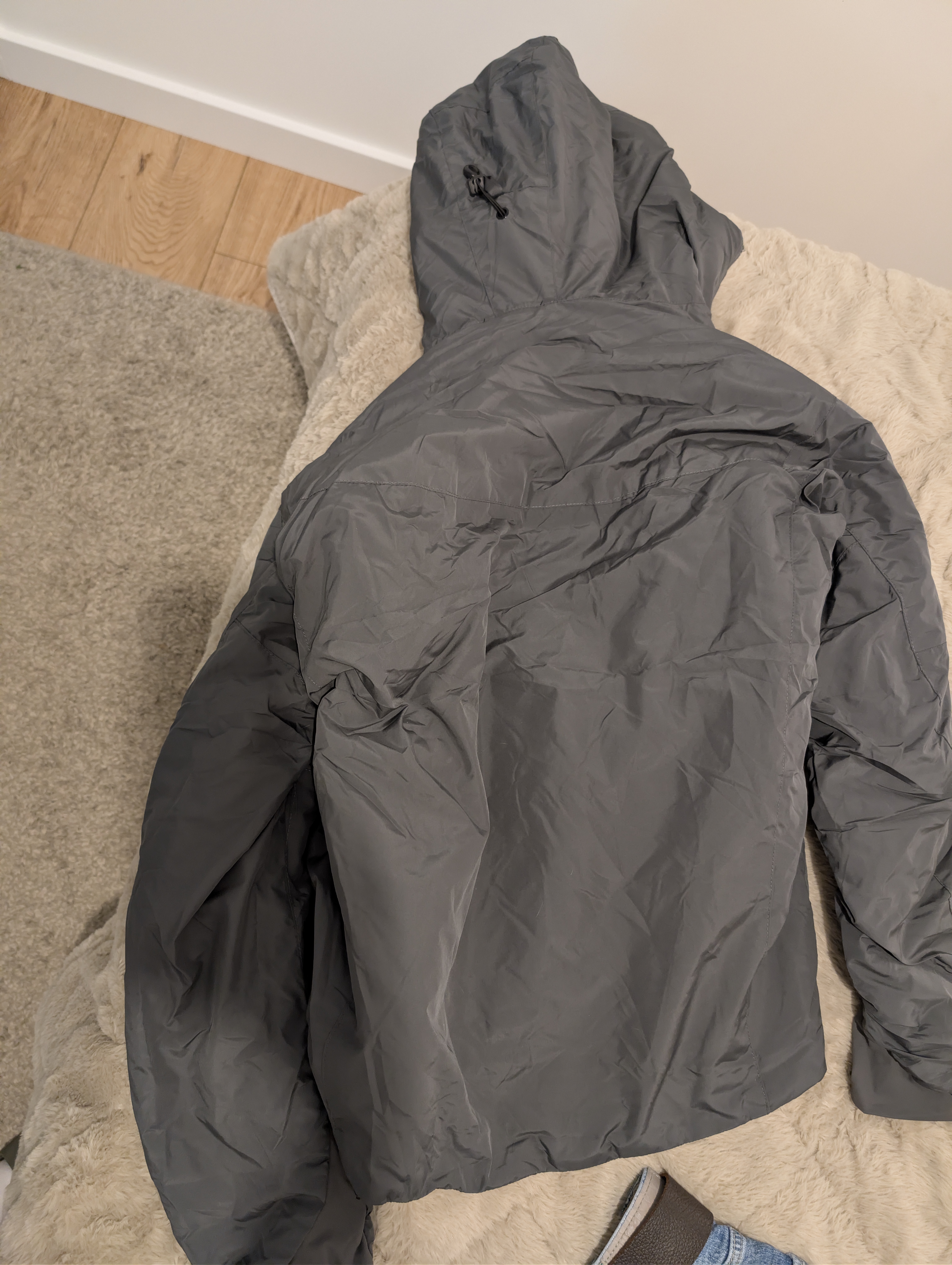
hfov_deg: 56.9
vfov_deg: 71.5
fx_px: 878
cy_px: 632
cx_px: 476
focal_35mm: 24
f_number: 1.68
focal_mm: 6.9
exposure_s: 1/50
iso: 674
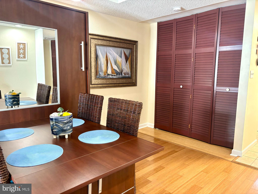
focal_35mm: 26
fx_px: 194
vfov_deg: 53.1
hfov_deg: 67.3
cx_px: 129
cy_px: 97
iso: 320
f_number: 1.6
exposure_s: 1/60
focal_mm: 5.96
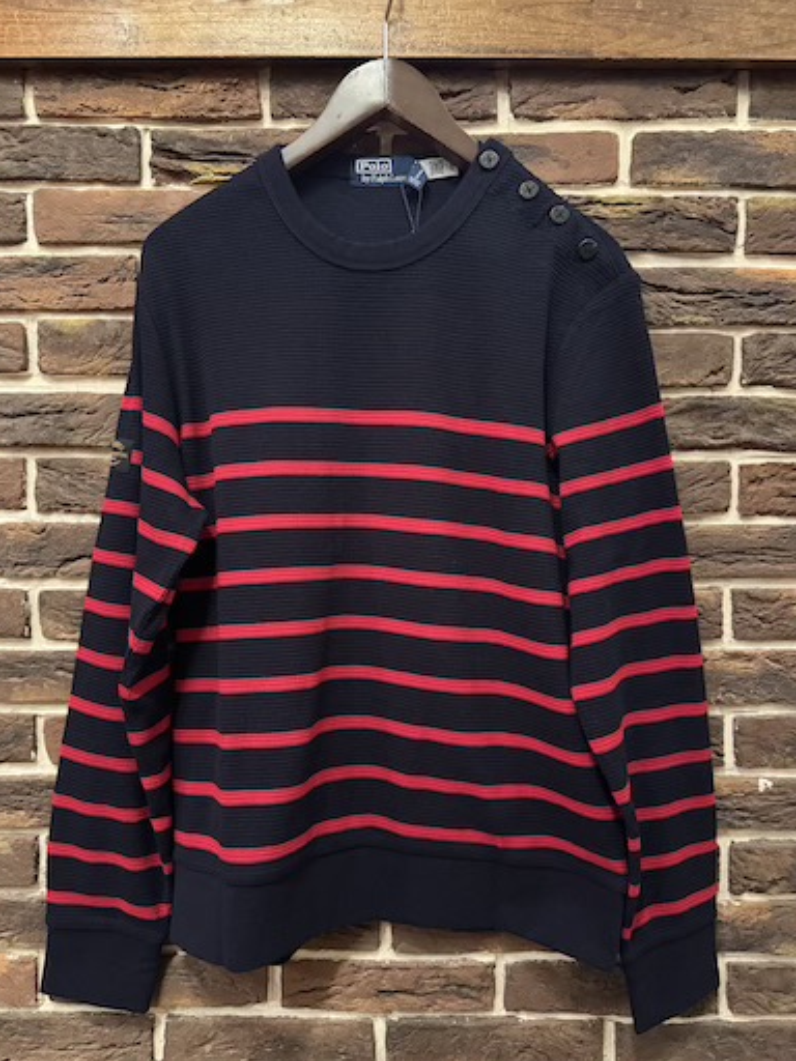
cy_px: 548
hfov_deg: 54.9
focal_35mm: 25
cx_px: 388
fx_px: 767
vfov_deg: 69.4
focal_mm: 6.76
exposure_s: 1/30
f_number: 1.78
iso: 1250
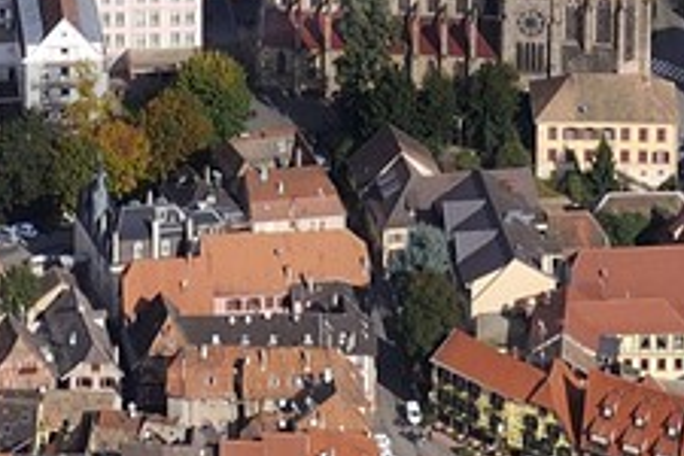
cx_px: 6
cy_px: -1052
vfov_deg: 5.0
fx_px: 4864
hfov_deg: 8.0
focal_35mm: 256
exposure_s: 1/640
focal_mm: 36
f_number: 8
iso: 200
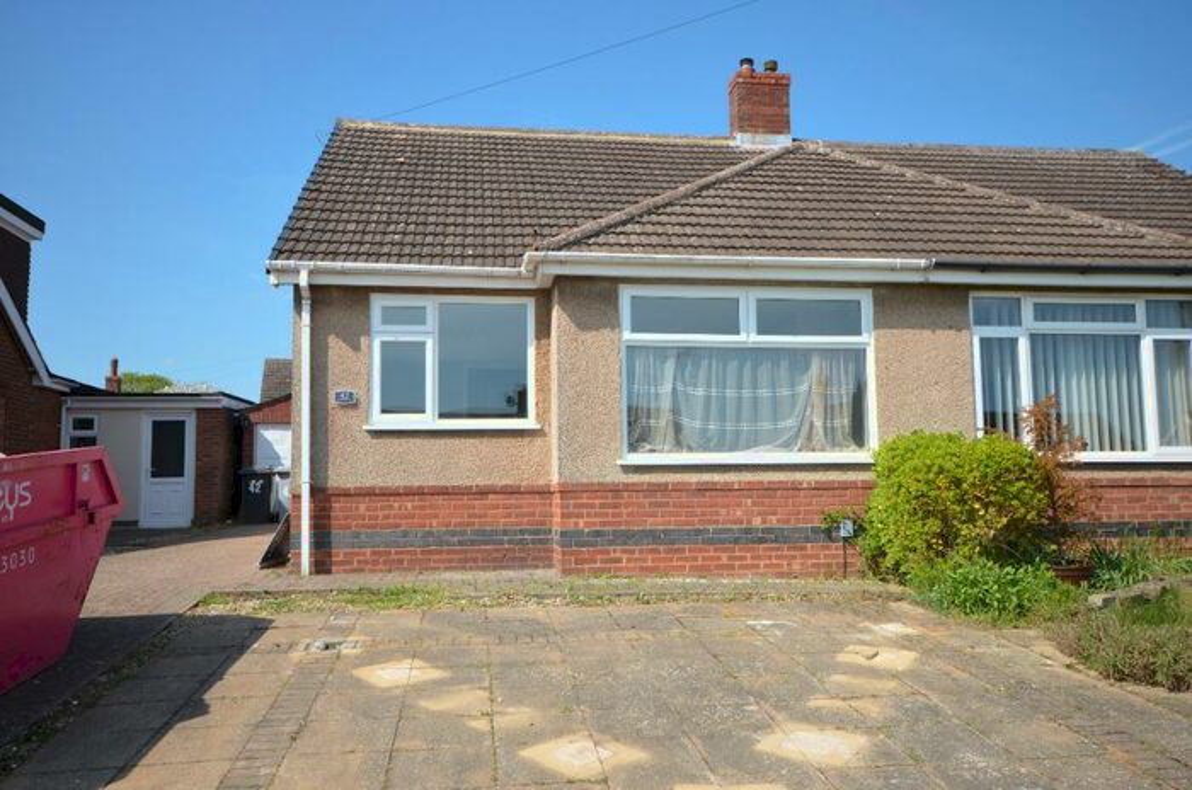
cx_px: 596
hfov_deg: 62.0
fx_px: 992
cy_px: 395
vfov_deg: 43.4
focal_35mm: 30
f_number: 8
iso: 125
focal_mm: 20
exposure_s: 1/250
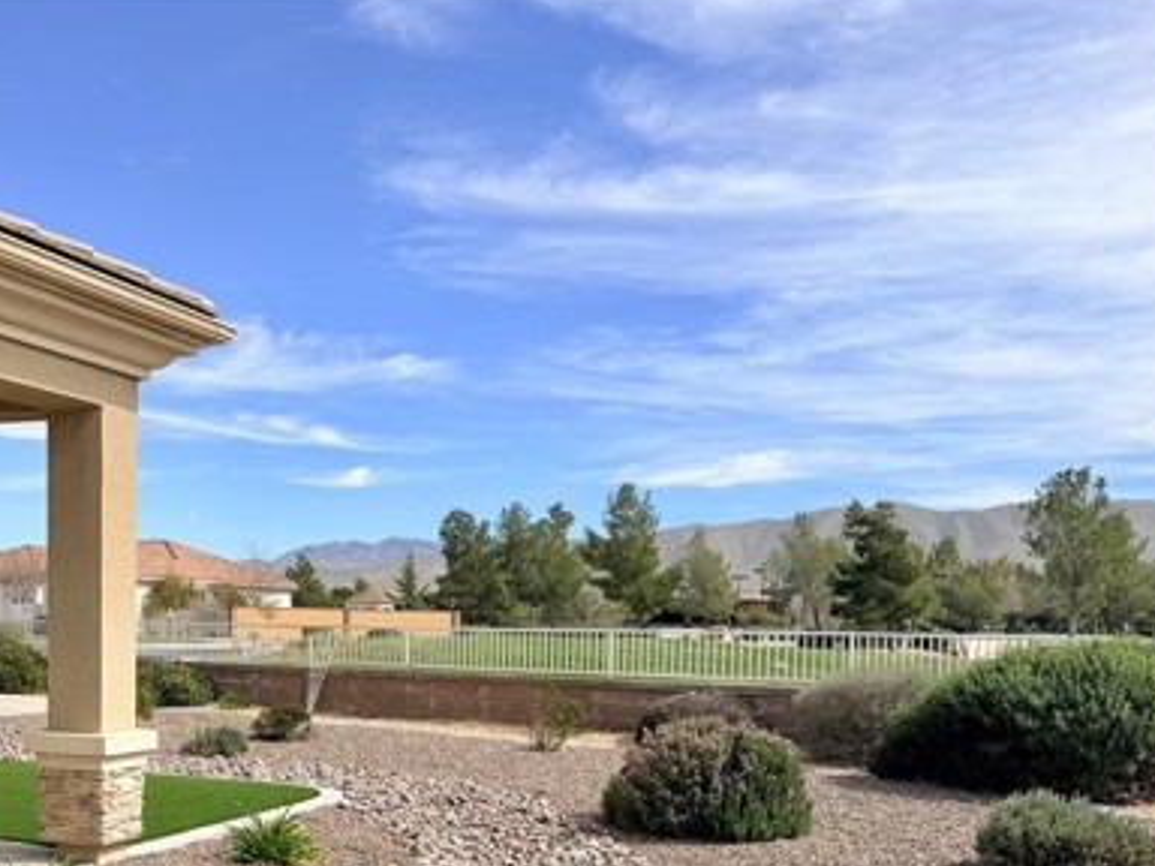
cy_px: 704
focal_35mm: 40
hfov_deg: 45.2
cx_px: 286
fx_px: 1335
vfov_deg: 34.7
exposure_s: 1/3759
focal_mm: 6.76
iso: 80
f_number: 1.78
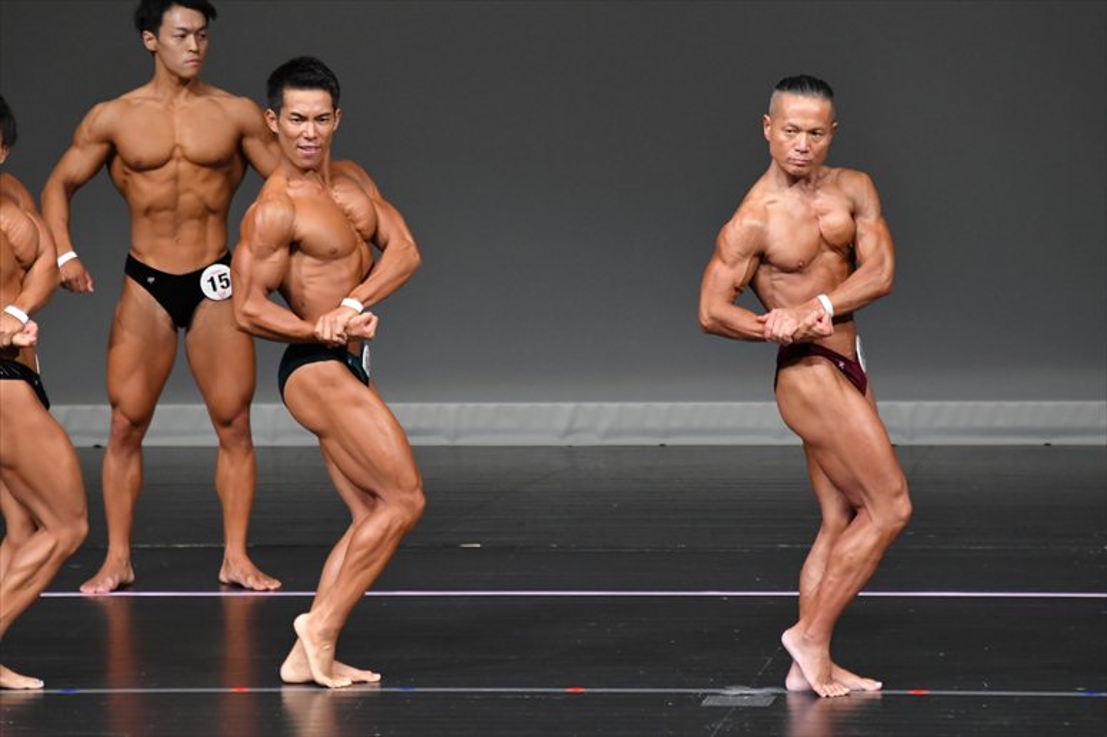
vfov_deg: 3.7
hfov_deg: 5.5
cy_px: 368
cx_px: 554
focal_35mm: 375
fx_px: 11526
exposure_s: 1/400
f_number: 5.6
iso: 4000
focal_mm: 250
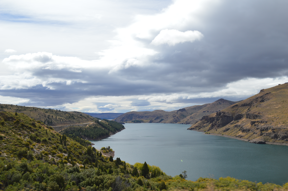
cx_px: 144
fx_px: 264
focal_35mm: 33
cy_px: 96
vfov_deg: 39.9
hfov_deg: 57.3
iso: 100
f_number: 9
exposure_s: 1/320
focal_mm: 22
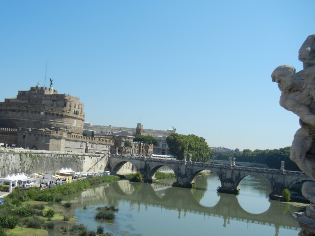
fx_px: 346
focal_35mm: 38
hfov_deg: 48.7
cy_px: 146
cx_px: 125
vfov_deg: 37.5
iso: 160
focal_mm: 5.4
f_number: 7
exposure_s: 1/413
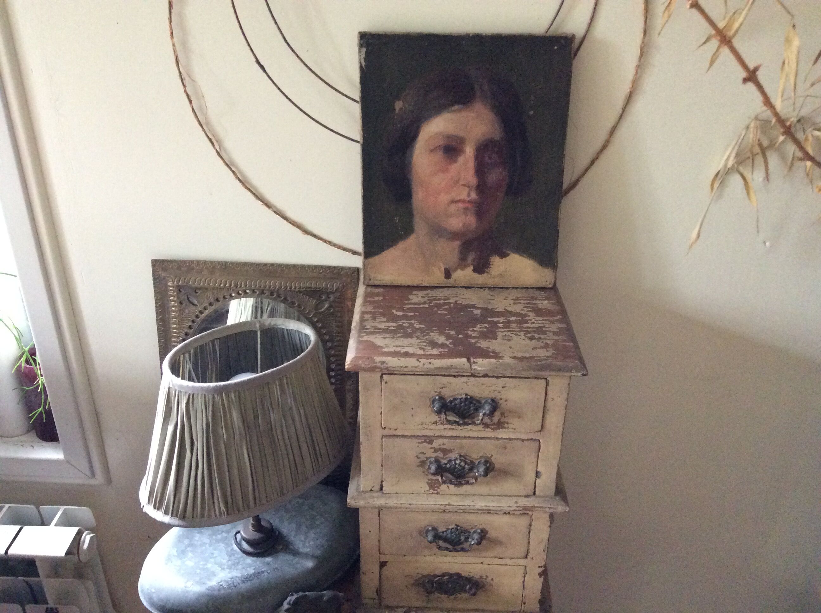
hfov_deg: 56.9
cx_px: 410
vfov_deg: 44.1
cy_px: 306
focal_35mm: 32
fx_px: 758
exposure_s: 1/25
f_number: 2.4
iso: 320
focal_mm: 3.3
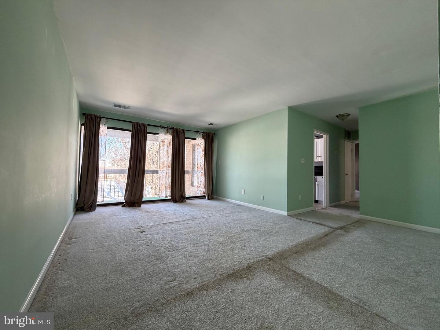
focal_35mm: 14
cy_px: 165
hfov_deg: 102.1
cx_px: 220
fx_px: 178
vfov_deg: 85.7
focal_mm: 2.22
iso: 160
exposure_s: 1/121
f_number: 2.2
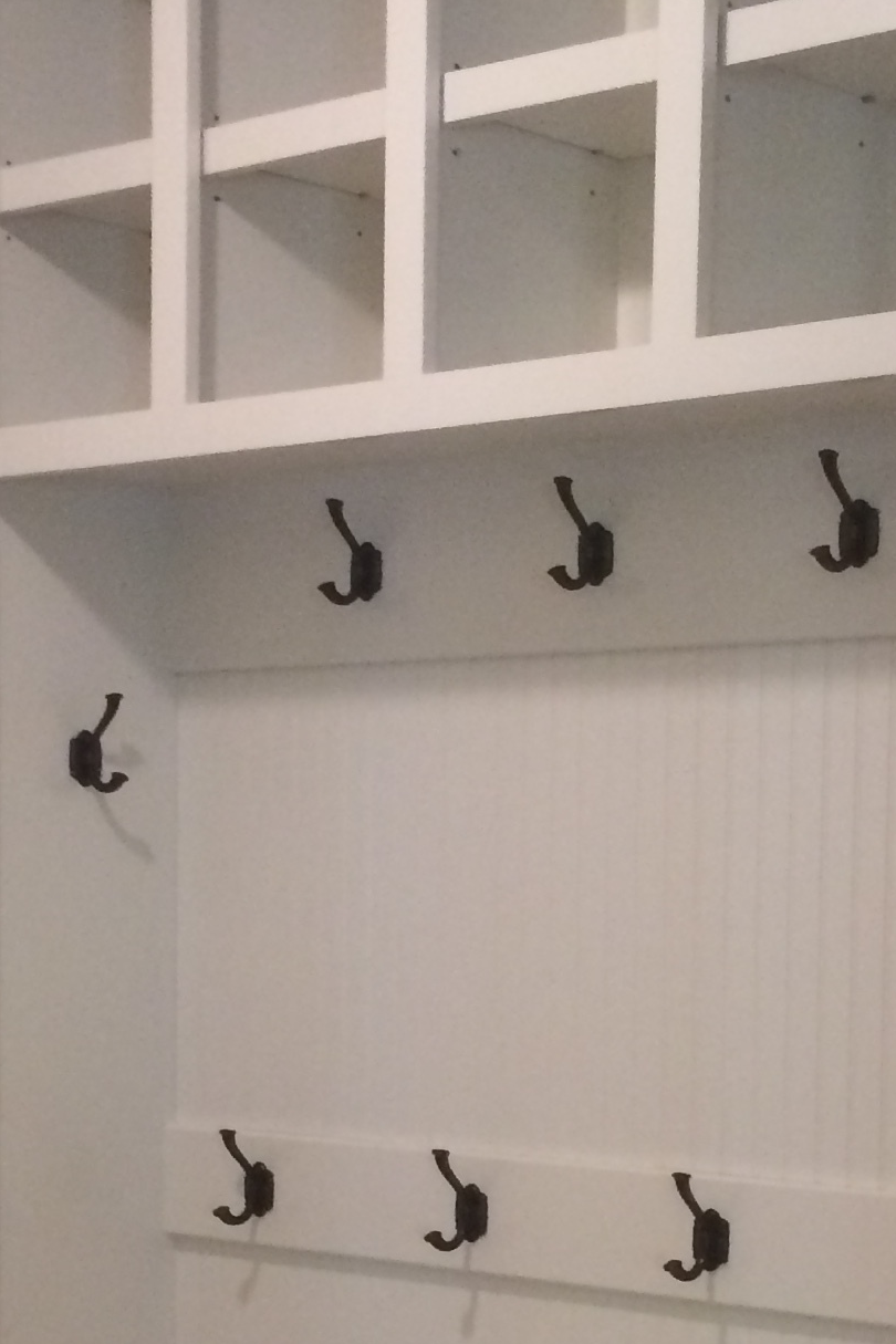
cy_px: 1217
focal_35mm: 81
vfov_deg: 24.3
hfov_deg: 16.8
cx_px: 564
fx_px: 3024
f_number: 2.2
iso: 200
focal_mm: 4.15
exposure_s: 1/30
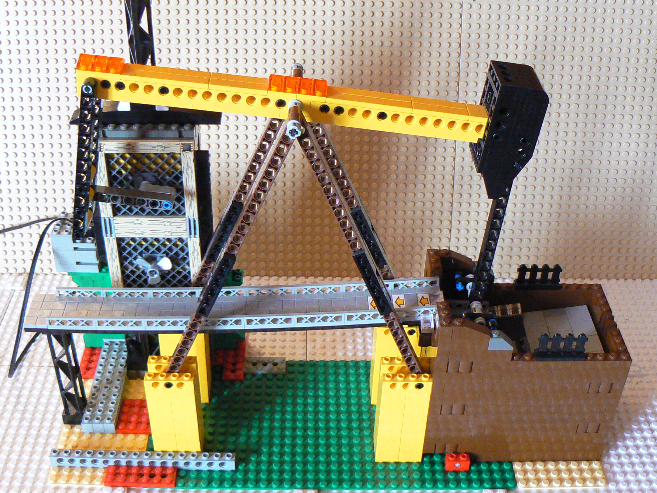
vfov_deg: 32.9
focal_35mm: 44
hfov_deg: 42.9
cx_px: 323
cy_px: 246
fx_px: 835
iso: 200
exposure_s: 1/10
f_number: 2.8
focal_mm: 6
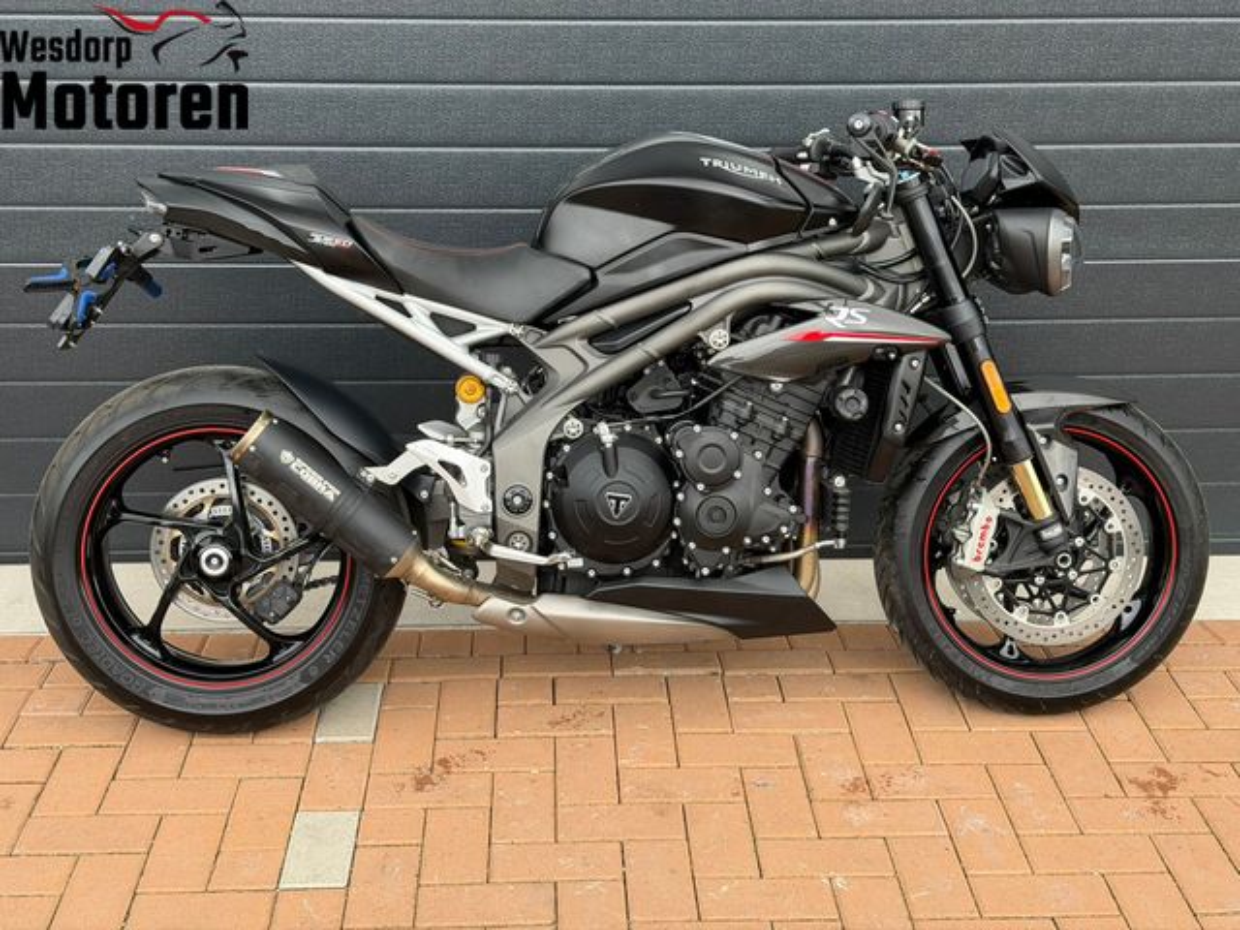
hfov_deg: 39.7
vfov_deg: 30.3
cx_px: 620
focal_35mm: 48
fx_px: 1719
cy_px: 465
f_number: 1.78
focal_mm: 6.76
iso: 64
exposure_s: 1/402
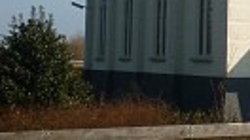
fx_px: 815
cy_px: -70
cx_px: 331
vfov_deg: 9.6
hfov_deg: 16.4
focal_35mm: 123
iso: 80
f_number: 8
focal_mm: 5.5
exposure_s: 1/200
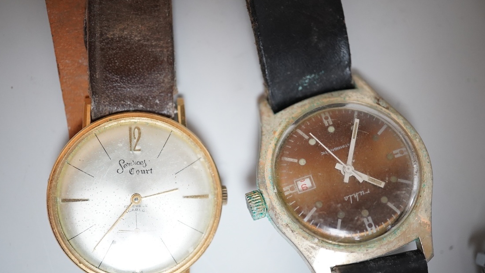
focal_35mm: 48
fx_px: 617
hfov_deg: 42.9
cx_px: 241
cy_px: 162
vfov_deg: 24.9
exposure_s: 1/250
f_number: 5
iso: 2500
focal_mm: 30
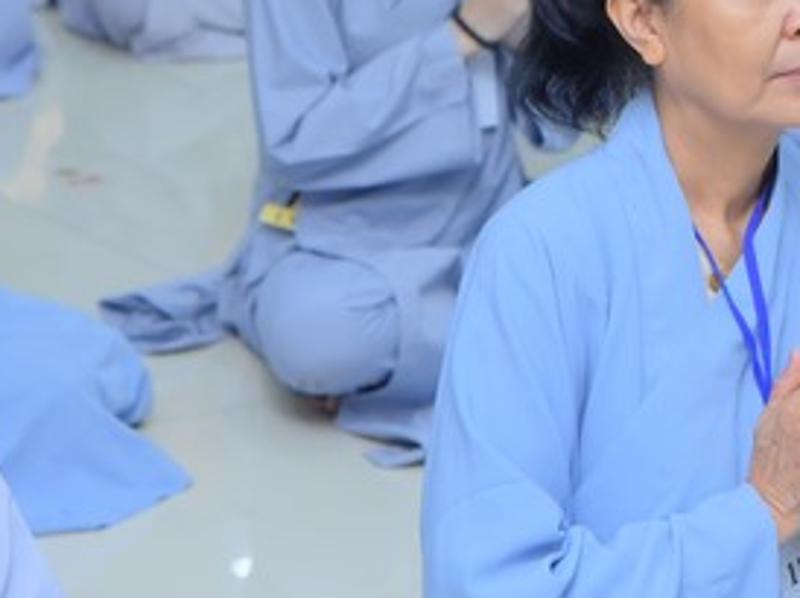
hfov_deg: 10.2
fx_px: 4480
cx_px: 550
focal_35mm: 194
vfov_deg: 7.6
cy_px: -85
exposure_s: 1/160
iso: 1250
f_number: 5.6
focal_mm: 85
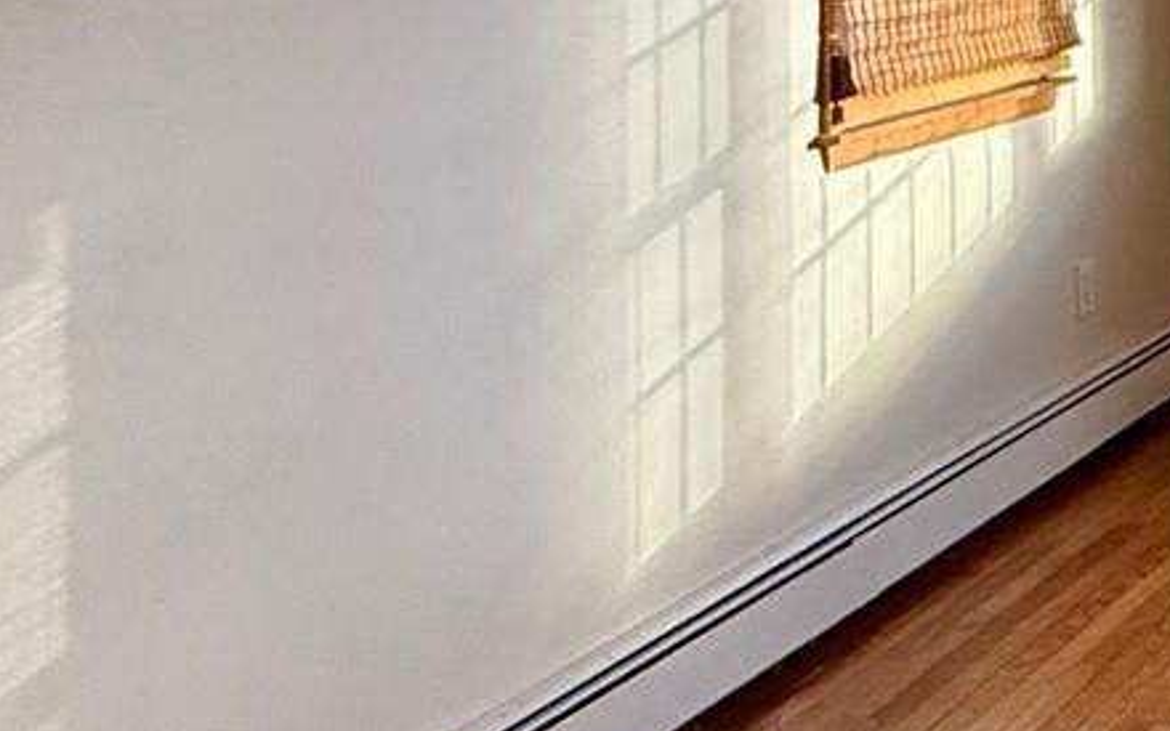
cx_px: 2016
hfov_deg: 21.5
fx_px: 2200
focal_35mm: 69
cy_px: -218
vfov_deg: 17.7
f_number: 2.2
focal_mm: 2.22
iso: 250
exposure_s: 1/120
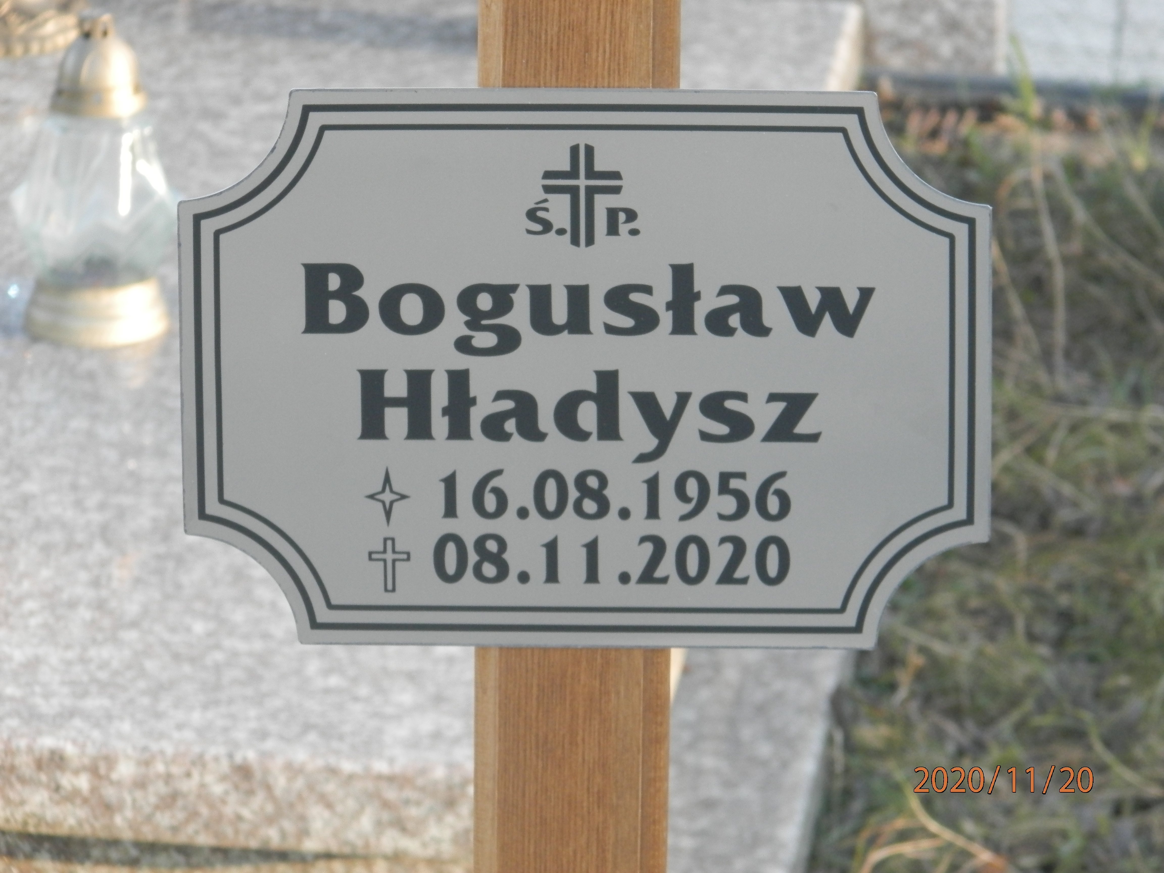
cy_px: 436
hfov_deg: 8.8
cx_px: 582
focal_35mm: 224
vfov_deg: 6.6
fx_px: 7532
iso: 200
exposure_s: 1/40
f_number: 5.4
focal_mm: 40
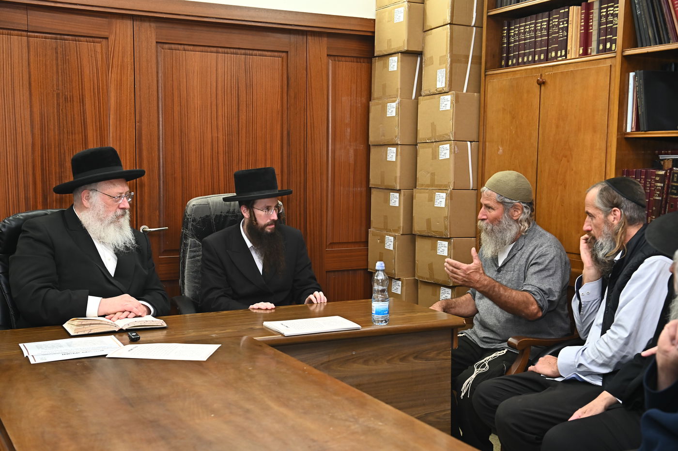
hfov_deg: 41.1
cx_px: 339
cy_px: 226
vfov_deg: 28.0
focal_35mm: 48
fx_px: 903
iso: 1600
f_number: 5
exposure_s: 1/200
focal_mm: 48
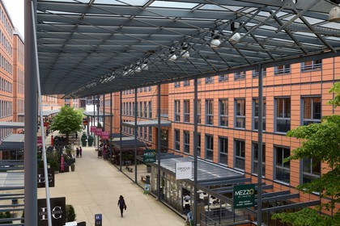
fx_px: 359
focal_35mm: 38
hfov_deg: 50.7
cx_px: 170
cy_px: 113
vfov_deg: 35.1
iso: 200
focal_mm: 38
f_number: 5.6
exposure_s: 1/200
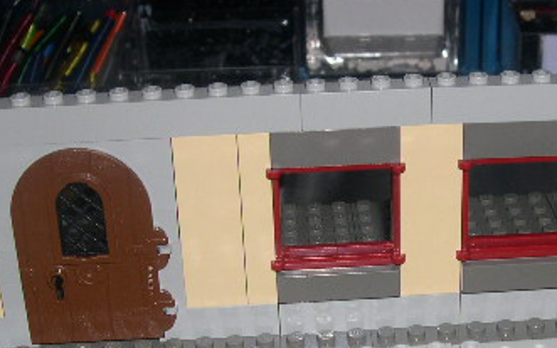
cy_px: 234
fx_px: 1184
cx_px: 395
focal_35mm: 78
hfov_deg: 26.2
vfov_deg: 16.7
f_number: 7.6
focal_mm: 8
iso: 100
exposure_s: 1/60
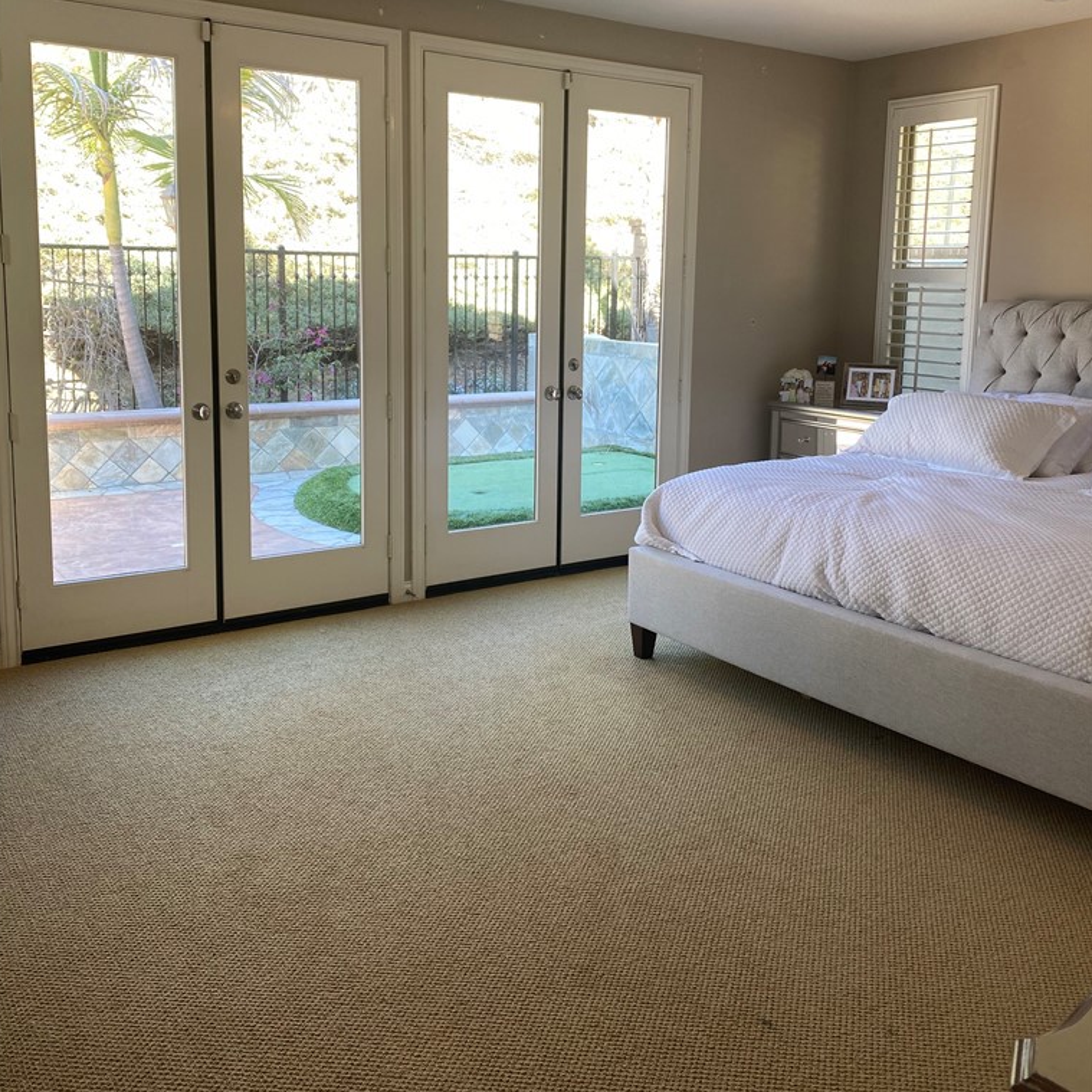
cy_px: 449
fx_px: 1106
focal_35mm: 31
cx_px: 545
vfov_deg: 52.3
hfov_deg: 52.5
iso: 64
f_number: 1.8
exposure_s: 1/120
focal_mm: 4.25
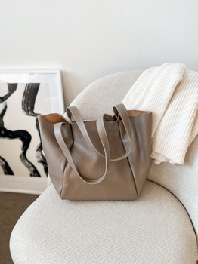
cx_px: 99
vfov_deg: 67.3
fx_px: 199
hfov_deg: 53.0
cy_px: 132
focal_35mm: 26
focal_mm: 5.7
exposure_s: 1/180
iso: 40
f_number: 1.5
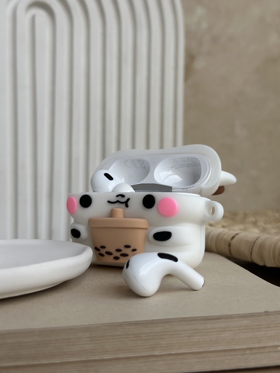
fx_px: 518
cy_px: 186
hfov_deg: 30.3
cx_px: 140
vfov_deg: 39.7
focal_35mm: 48
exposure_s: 1/810
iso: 80
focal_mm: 6.86
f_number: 1.78
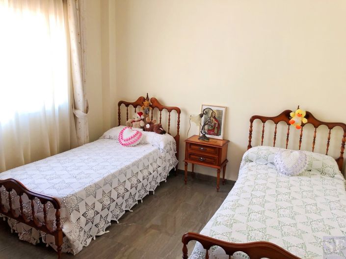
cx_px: 173
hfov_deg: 63.5
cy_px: 130
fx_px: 280
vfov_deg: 49.7
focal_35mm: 28
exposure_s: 1/25
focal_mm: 3.99
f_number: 1.8
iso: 40
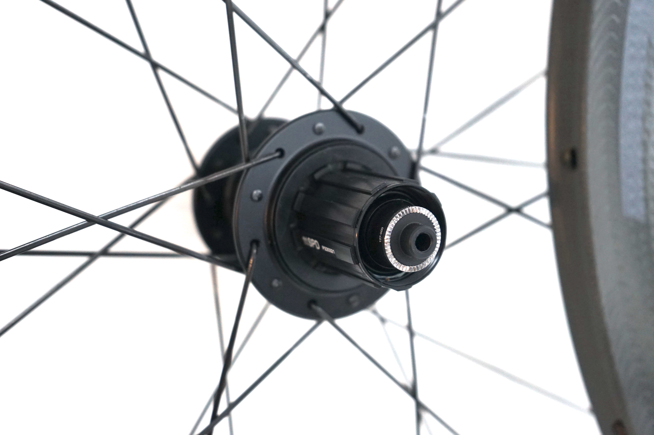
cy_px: 218
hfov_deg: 39.6
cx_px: 327
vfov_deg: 26.9
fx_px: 908
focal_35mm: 50
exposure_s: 1/60
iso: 1250
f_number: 4.5
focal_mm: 50
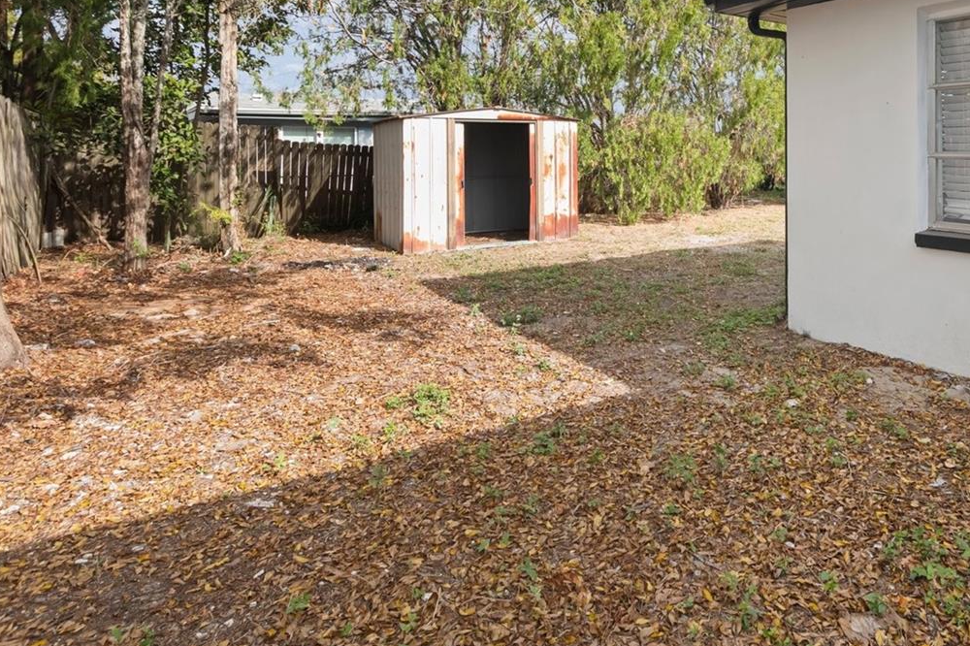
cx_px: 693
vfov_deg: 50.2
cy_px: 138
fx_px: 646
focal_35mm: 24
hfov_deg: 70.2
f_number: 7.1
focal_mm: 10
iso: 100
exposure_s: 1/50
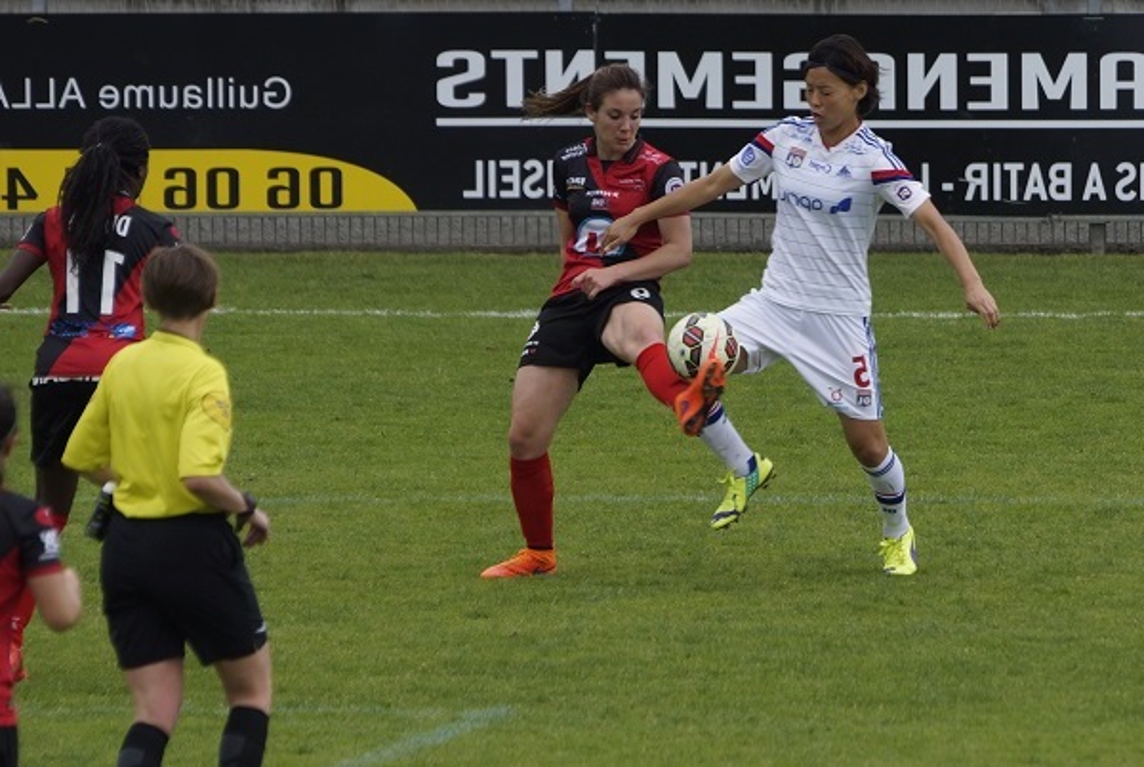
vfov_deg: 3.1
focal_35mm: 450
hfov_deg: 4.6
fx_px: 14321
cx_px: 572
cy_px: 384
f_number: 5.6
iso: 160
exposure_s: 1/500
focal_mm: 300
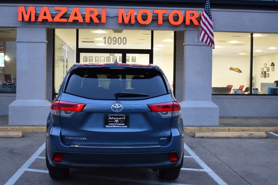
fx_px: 360
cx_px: 131
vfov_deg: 28.9
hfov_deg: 42.3
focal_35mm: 47
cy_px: 89
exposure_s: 1/60
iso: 800
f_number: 4
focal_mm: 27
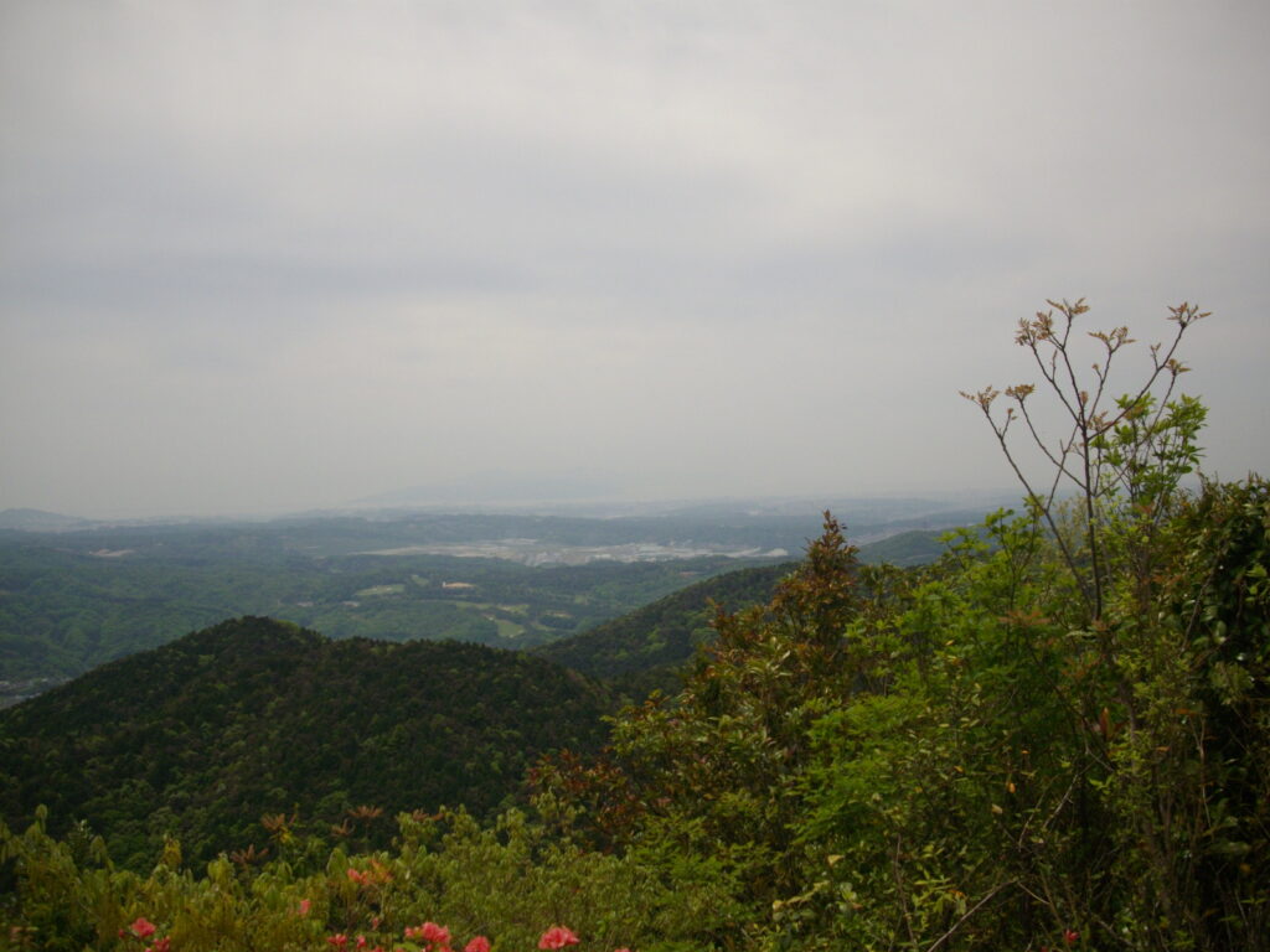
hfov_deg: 50.1
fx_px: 1357
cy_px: 476
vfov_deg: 38.7
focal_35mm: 37
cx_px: 635
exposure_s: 1/800
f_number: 5.6
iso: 100
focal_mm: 6.2
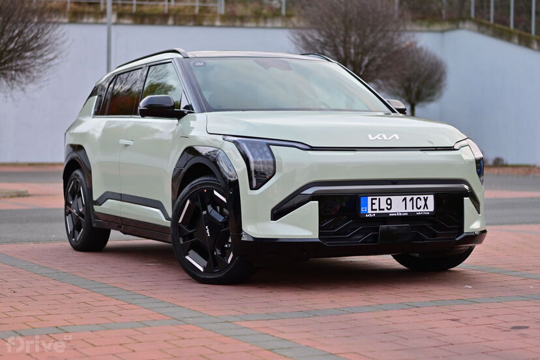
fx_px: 1125
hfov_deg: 27.0
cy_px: 180
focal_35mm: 75
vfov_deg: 18.2
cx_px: 270
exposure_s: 1/1600
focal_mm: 50
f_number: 2
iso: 400
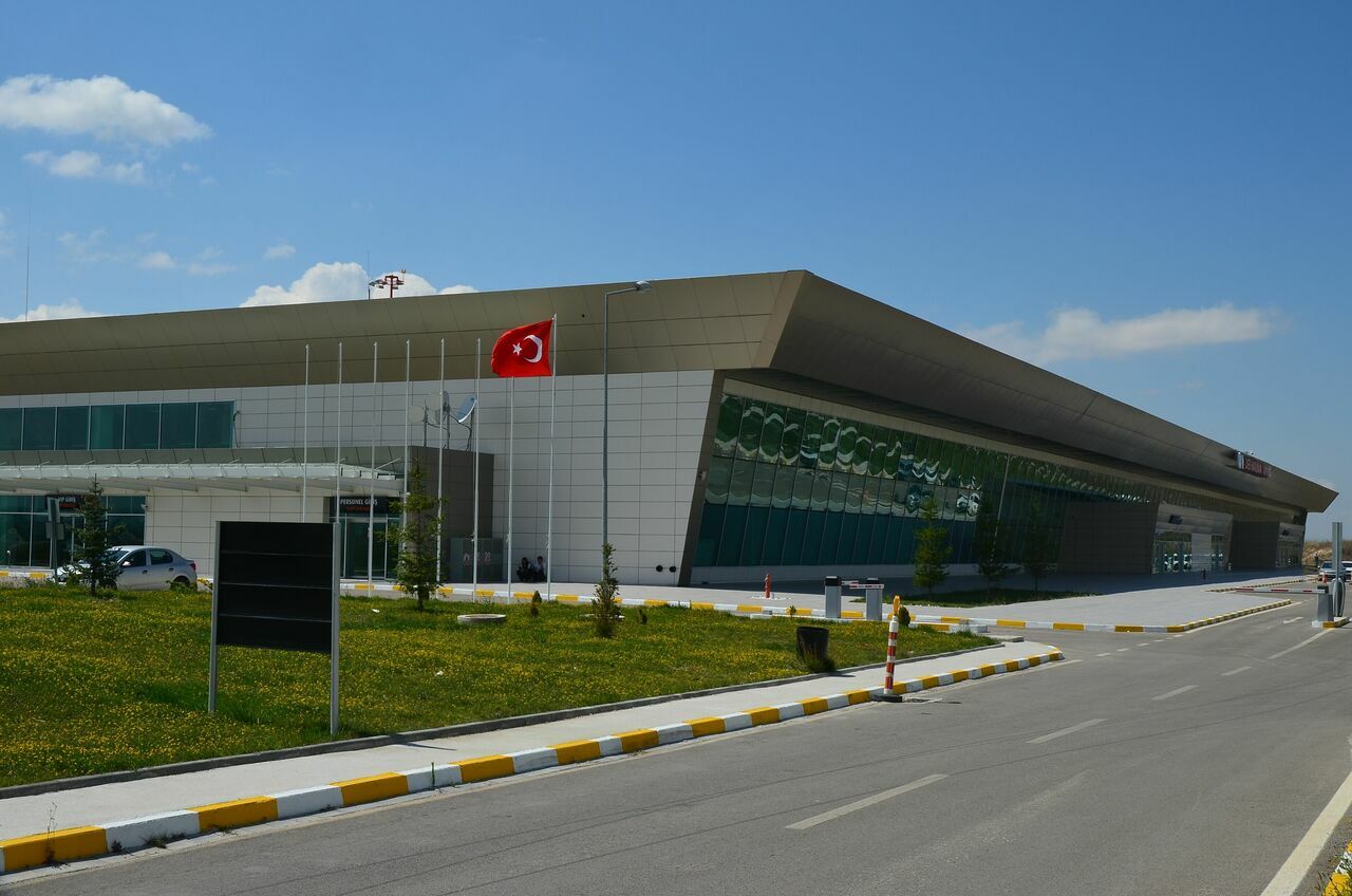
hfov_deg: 46.5
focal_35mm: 42
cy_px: 448
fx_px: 1574
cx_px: 676
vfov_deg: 31.8
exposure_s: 1/160
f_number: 11
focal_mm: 28
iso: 100
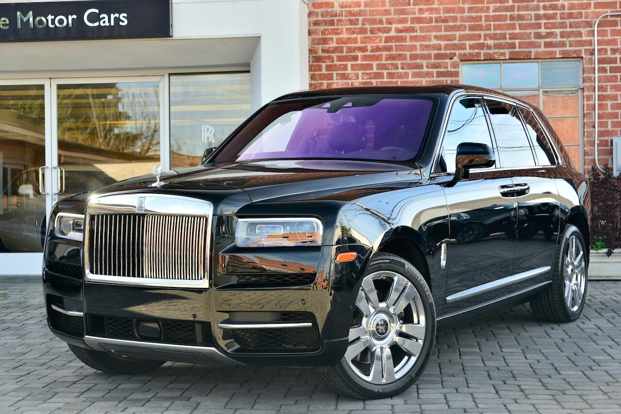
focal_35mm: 62
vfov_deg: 21.9
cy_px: 207
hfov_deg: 32.4
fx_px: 1070
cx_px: 310
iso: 1000
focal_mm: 62
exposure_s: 1/640
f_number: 4.8
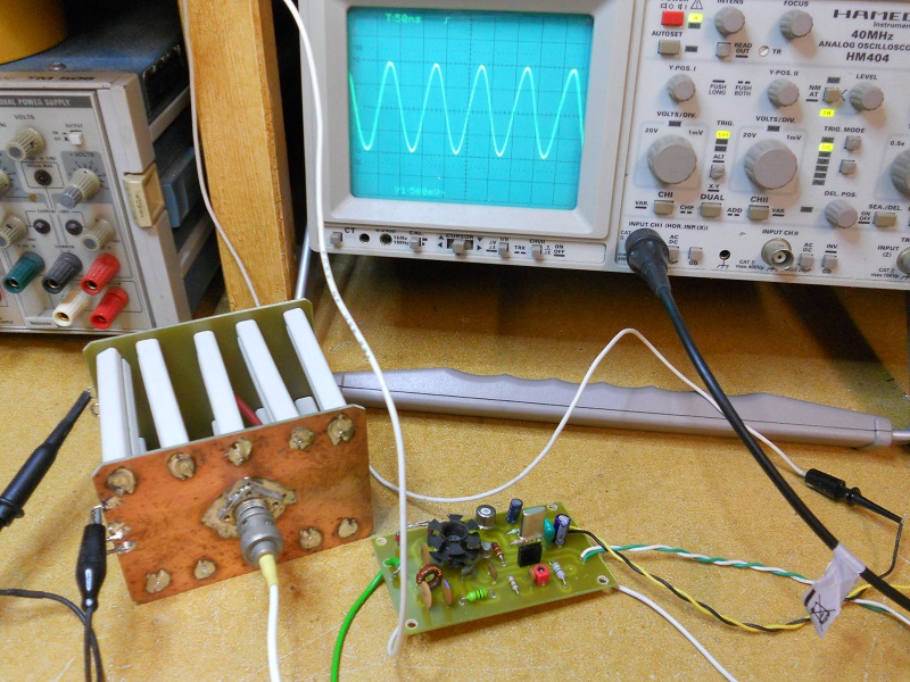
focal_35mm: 32
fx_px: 841
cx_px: 455
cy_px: 341
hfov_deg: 56.8
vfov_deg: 44.2
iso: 400
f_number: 3.5
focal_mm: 5.8
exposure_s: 1/30
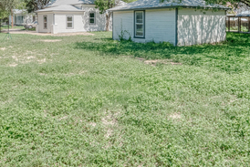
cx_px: 120
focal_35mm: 35
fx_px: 243
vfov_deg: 36.1
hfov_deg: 54.4
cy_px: 24
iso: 100
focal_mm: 15
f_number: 9
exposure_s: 1/200
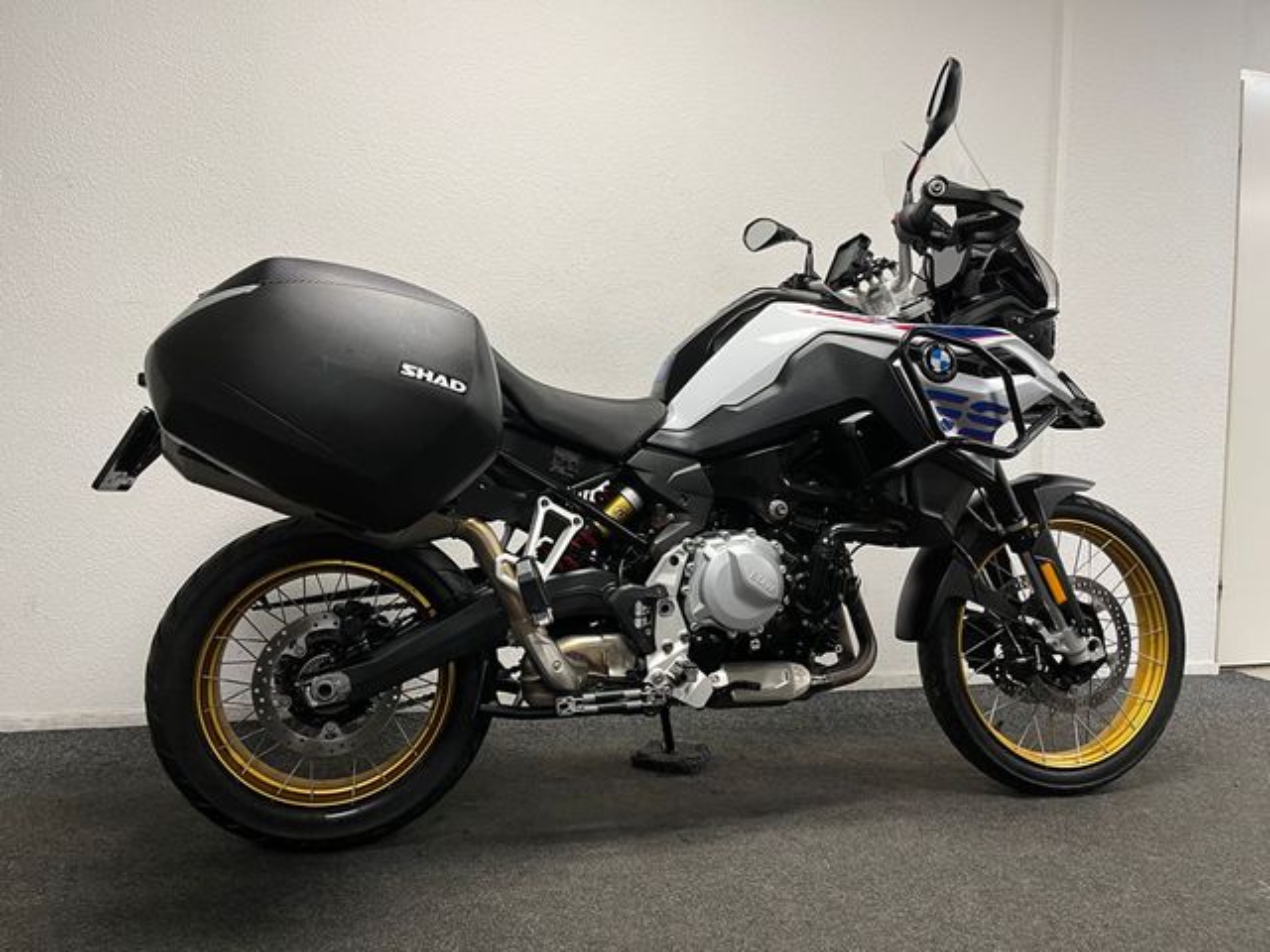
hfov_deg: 67.3
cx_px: 635
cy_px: 476
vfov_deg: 53.1
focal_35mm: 26
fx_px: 954
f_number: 1.6
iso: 80
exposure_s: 1/50
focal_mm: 5.1
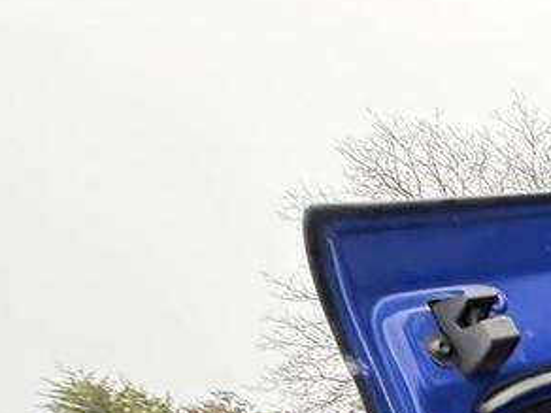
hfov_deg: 27.9
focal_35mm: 43
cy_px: 620
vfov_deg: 25.3
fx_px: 684
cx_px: 840
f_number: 2.2
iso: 80
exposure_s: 1/101
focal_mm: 2.22
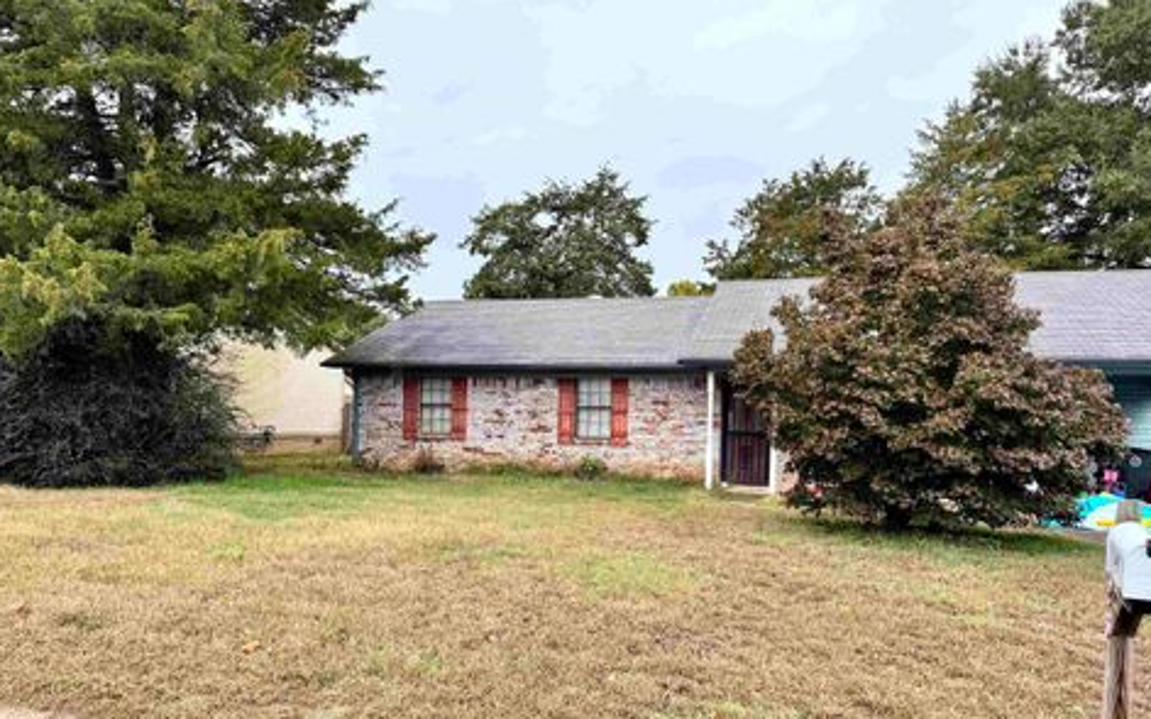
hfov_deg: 68.4
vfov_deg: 45.7
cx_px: 582
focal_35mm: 27
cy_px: 437
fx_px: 847
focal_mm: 6.76
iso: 64
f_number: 1.78
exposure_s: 1/270
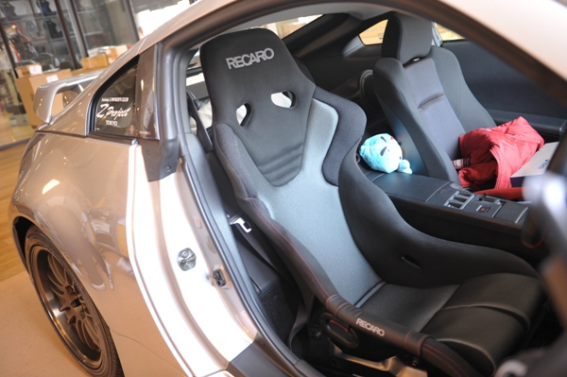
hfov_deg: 60.3
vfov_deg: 42.3
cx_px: 284
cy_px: 188
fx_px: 488
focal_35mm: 31
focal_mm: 31
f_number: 2.8
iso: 800
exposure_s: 1/30
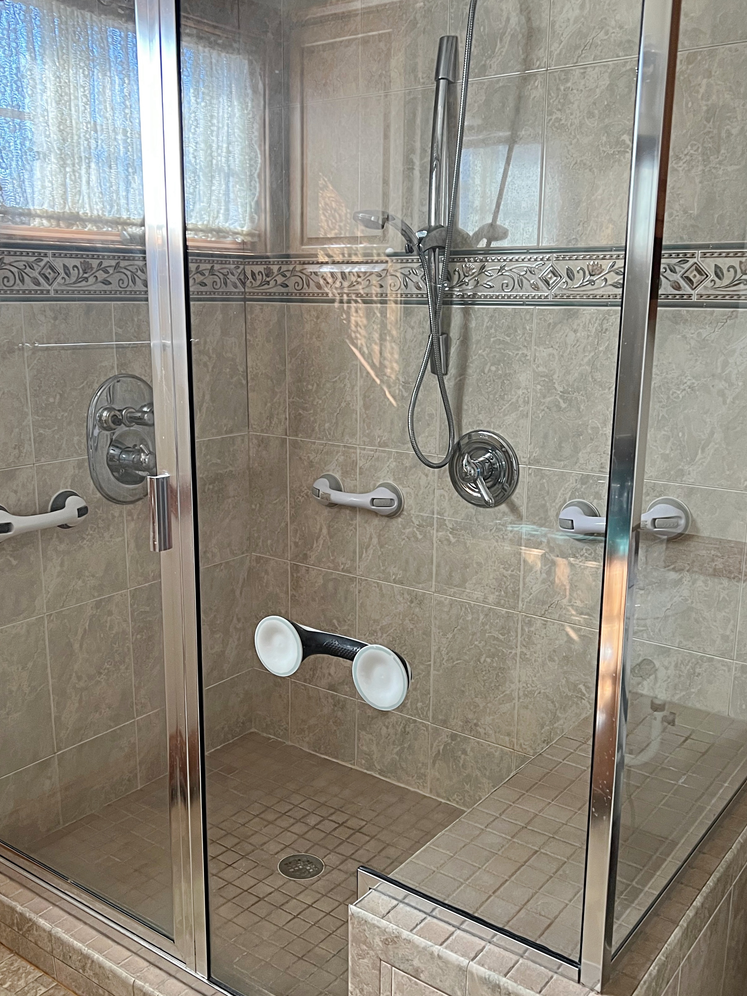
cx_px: 369
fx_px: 949
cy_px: 510
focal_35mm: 33
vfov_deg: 55.3
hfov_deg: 42.9
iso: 160
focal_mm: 5.7
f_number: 1.5
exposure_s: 1/60
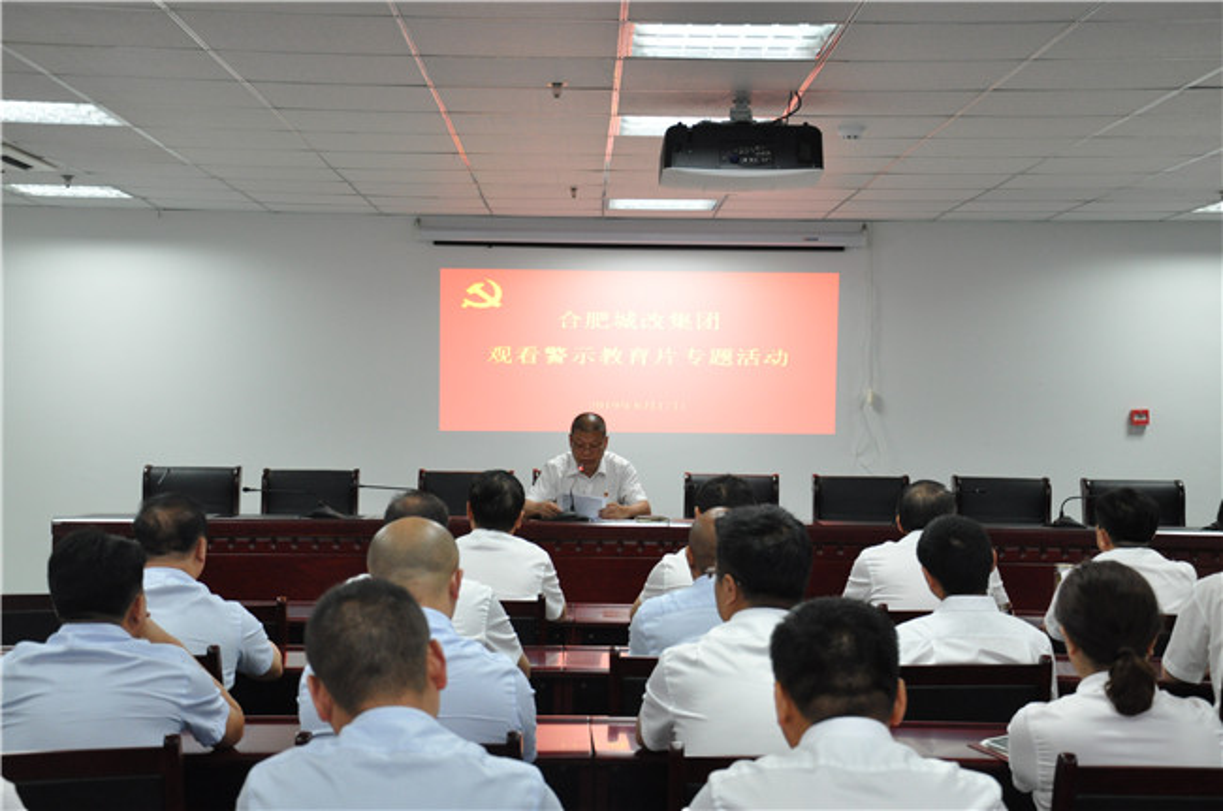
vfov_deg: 21.5
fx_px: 2137
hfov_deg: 31.9
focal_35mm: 63
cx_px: 612
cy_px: 406
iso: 1250
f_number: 7.1
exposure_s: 1/50
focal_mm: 42
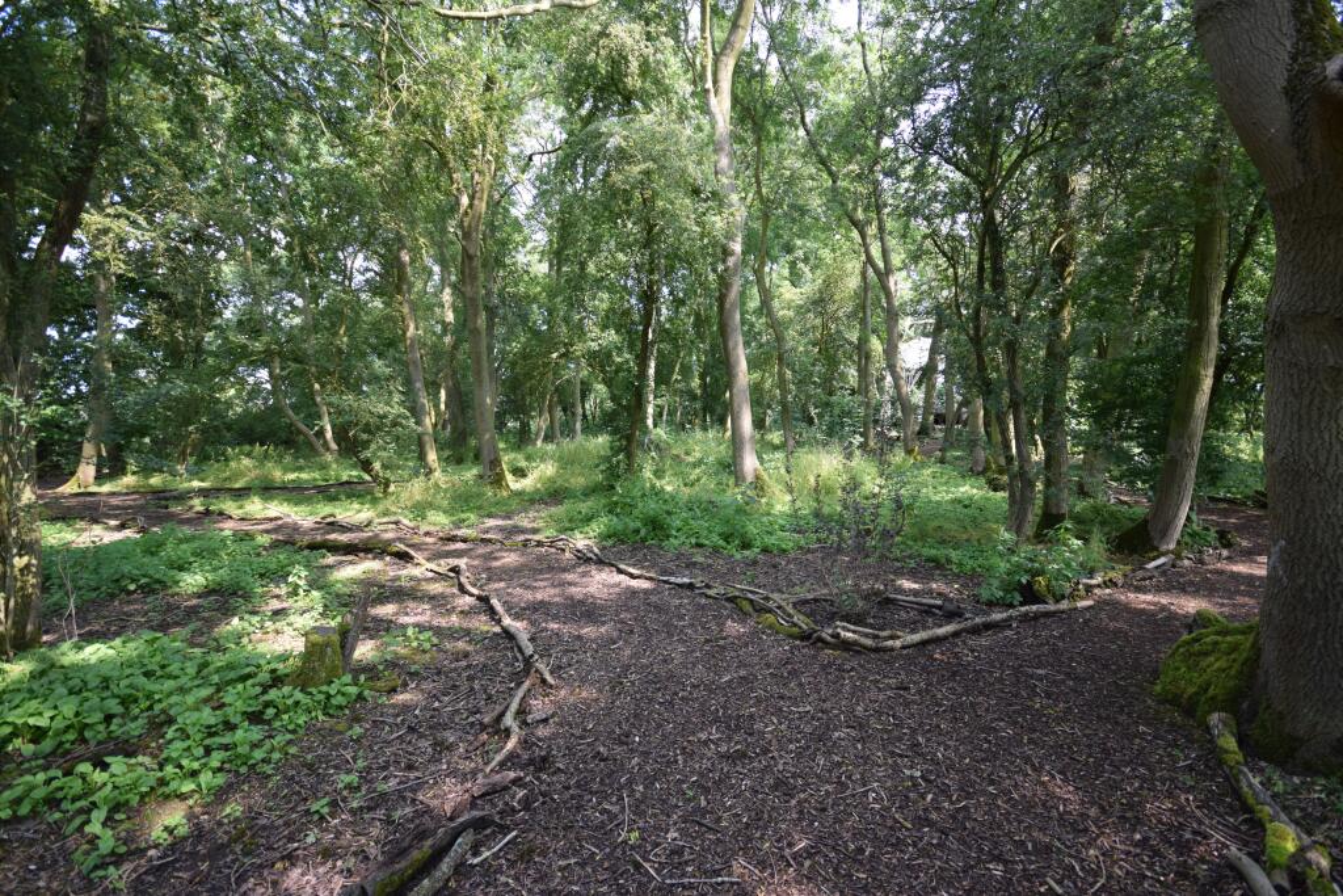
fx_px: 560
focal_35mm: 15
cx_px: 672
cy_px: 448
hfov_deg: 100.4
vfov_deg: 77.3
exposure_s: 1/125
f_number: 5.6
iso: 400
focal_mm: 10
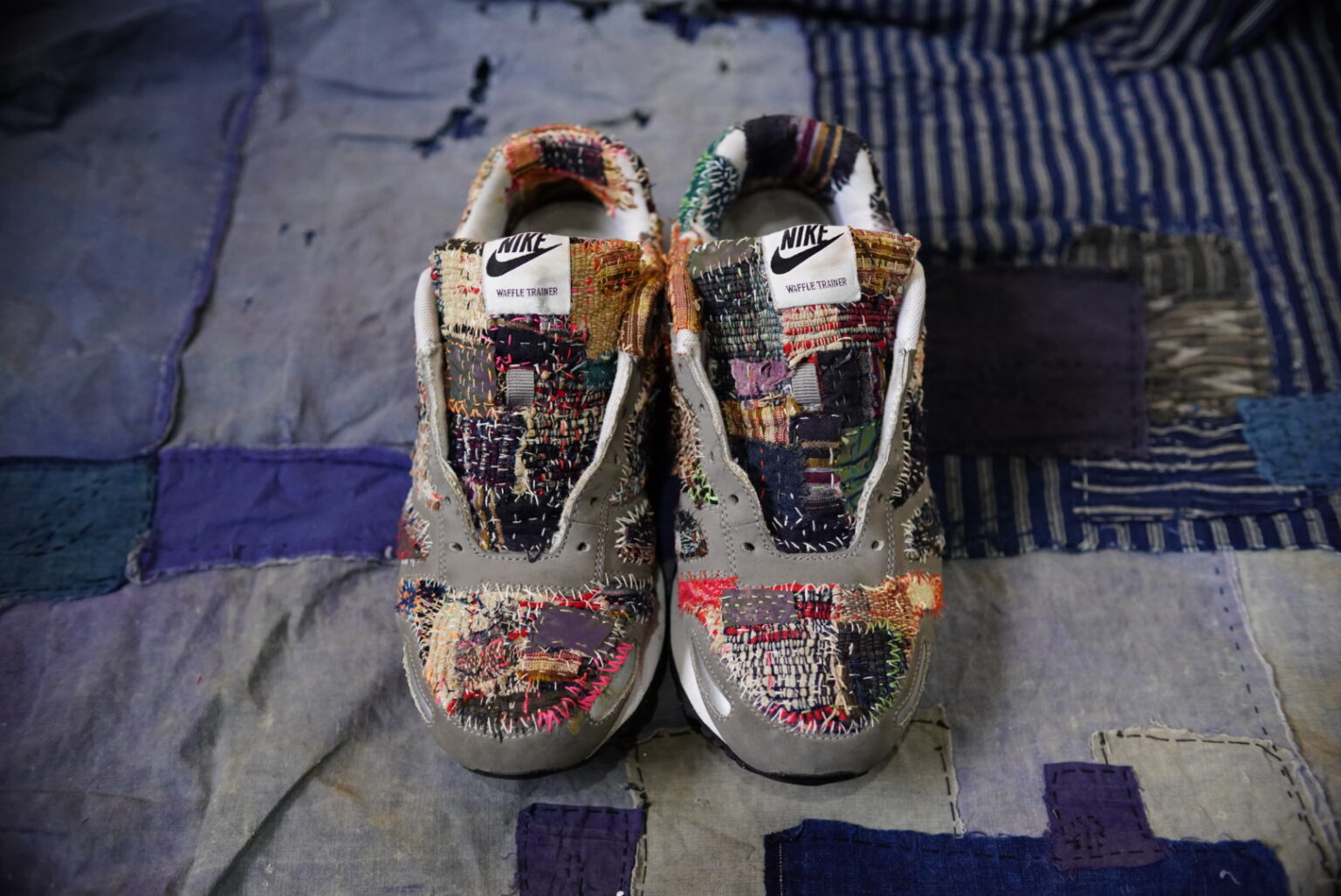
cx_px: 670
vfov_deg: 43.7
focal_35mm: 30
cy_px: 448
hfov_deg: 61.9
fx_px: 1118
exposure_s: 1/320
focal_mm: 30
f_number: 2.8
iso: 3200
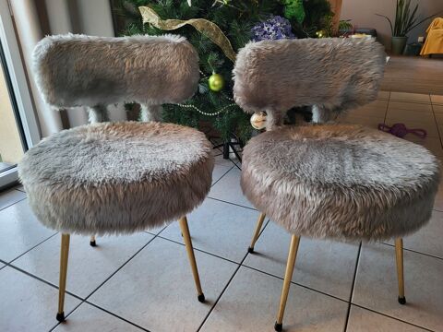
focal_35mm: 26
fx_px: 333
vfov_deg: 53.1
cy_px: 166
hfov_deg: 67.3
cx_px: 222
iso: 160
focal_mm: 5.4
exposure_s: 1/50
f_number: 1.8
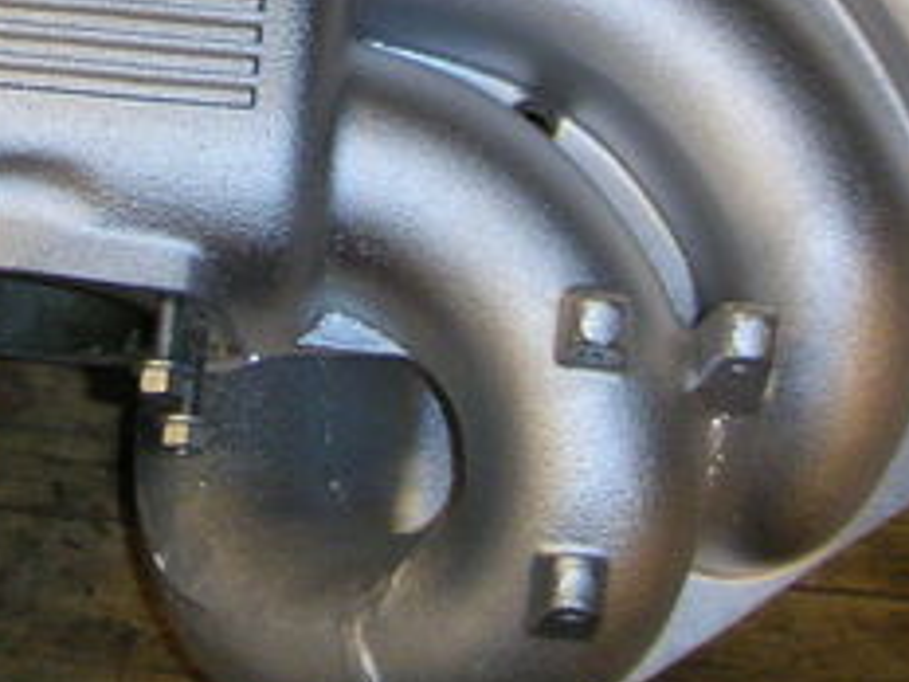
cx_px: 74
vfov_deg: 13.6
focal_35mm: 105
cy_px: -172
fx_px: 2757
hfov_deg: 18.4
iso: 160
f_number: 2.8
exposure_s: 1/45
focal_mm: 6
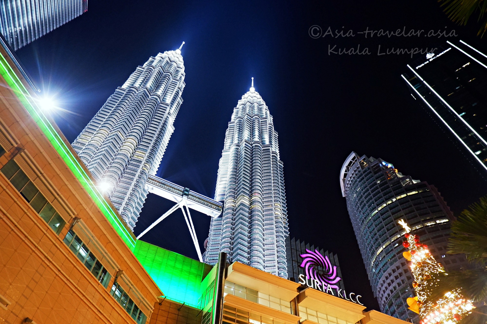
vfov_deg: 53.1
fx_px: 325
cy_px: 162
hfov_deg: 73.7
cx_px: 244
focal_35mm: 24
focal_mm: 16.6
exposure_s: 1/34
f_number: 3.6
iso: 3200
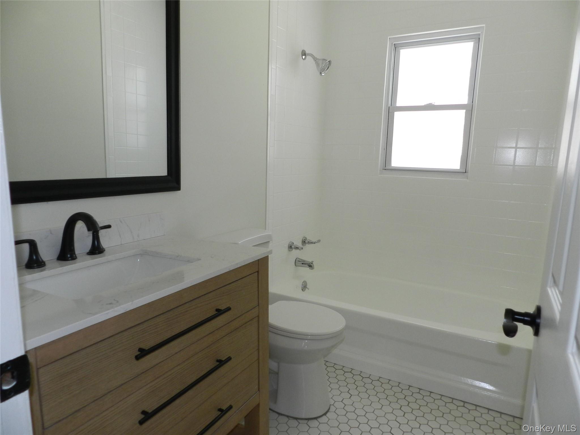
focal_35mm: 23
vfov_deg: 58.9
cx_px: 290
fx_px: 385
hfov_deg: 73.9
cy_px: 218
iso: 200
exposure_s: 1/30
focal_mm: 4
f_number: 3.4
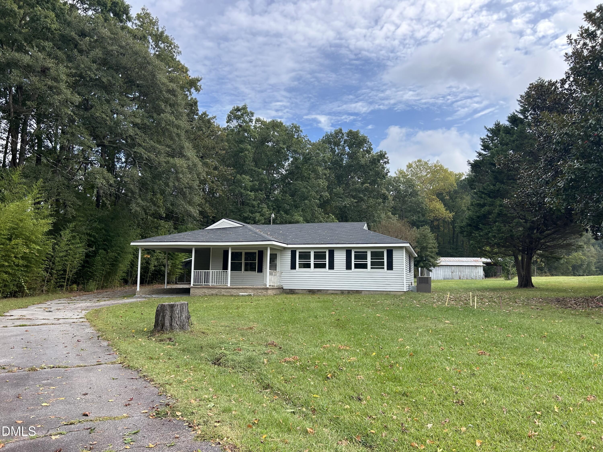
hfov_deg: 67.3
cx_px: 302
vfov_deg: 53.1
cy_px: 226
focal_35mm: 26
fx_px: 453
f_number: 1.5
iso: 50
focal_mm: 5.7
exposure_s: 1/1808
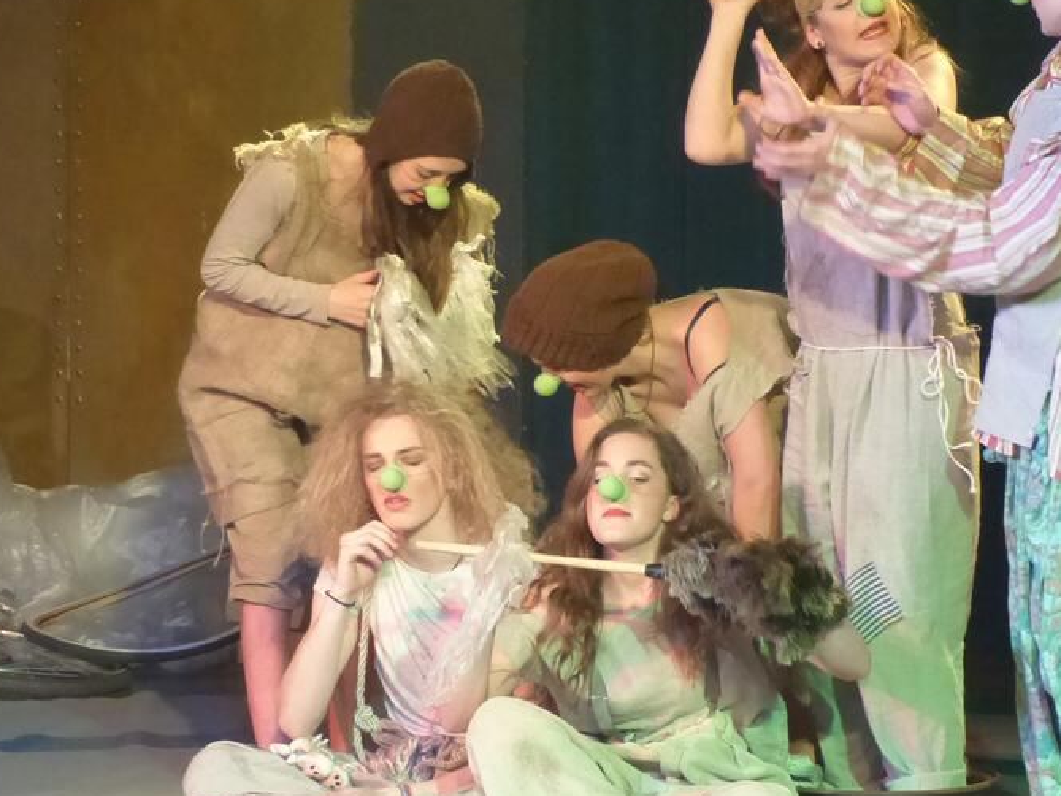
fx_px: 4537
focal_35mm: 148
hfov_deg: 13.3
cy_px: 471
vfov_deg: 10.0
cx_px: 515
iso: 800
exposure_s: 1/200
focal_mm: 17.8
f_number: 2.8
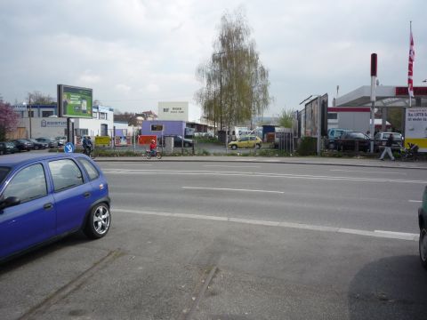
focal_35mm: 32
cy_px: 160
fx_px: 395
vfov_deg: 44.2
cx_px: 214
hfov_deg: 56.8
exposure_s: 1/400
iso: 100
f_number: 5
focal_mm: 5.2
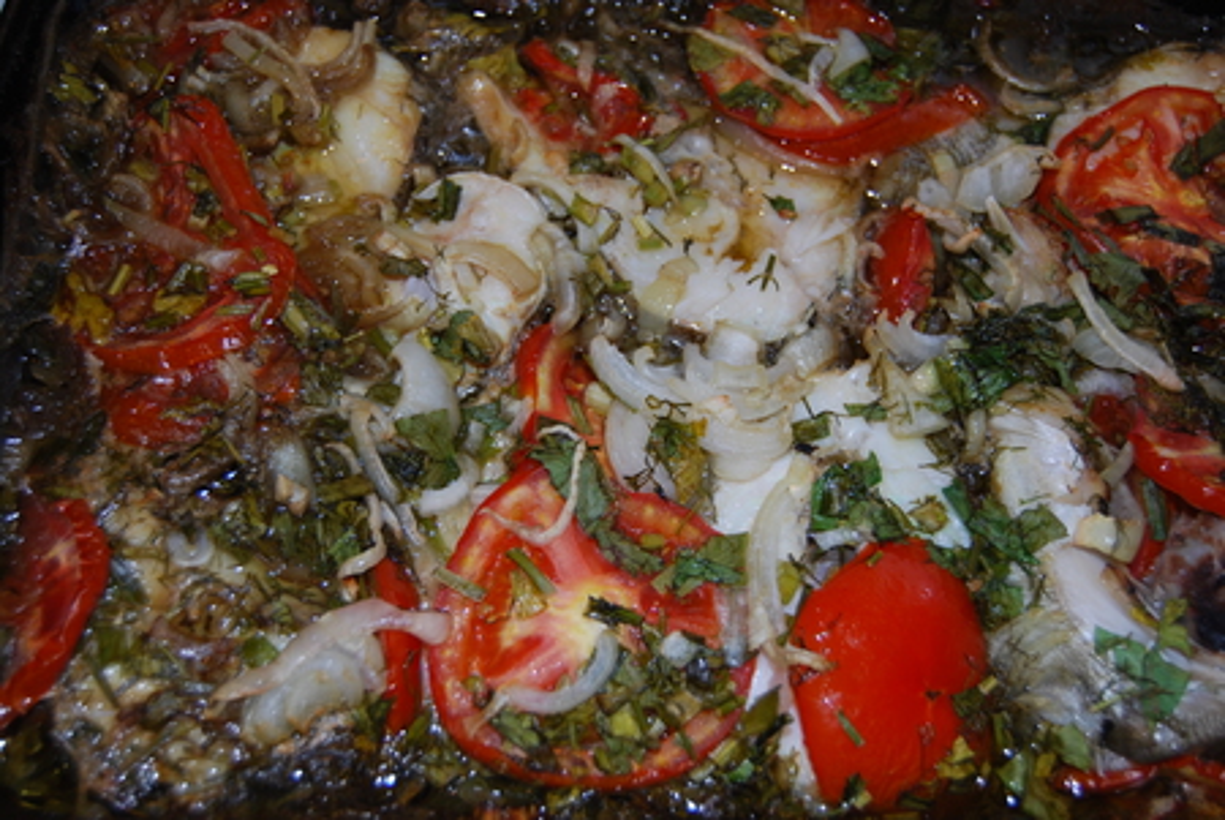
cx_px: 612
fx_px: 1584
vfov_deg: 29.0
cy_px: 410
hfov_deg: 42.3
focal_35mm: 46
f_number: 4.5
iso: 200
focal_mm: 31
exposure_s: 1/60
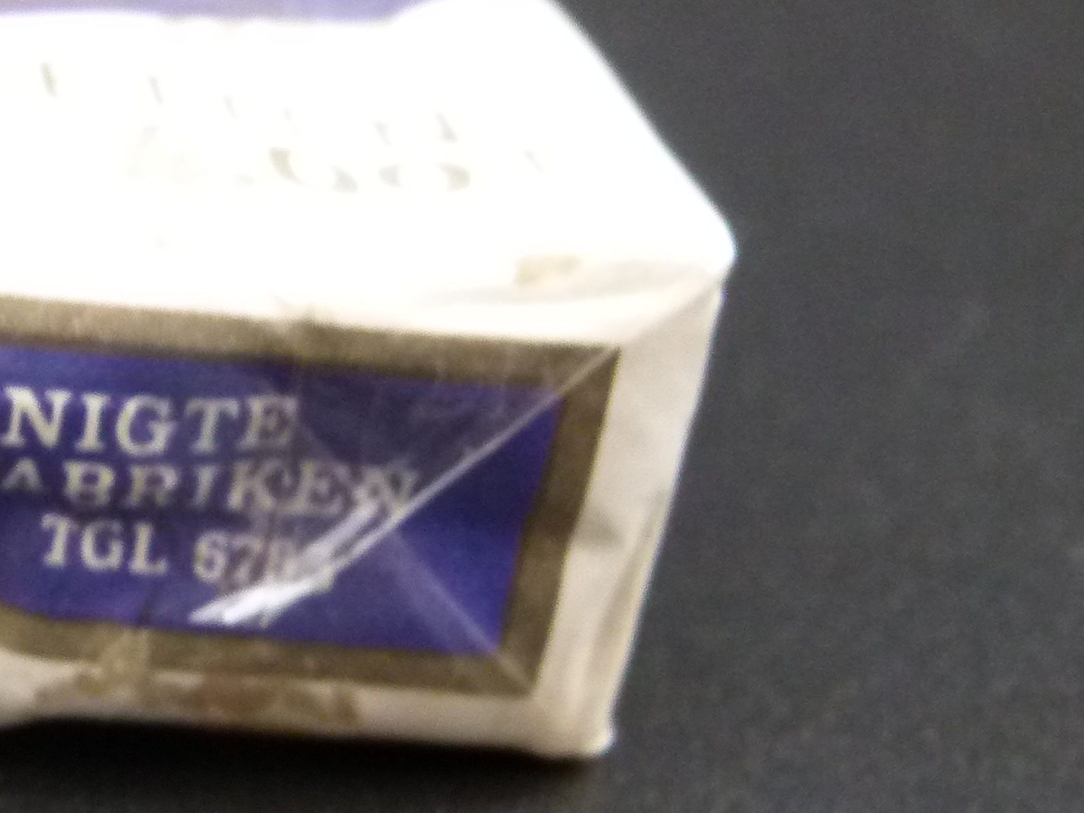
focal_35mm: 98
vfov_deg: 15.1
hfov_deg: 19.3
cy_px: 330
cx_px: -66
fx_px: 3069
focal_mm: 6.5
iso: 320
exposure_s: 1/60
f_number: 3.1
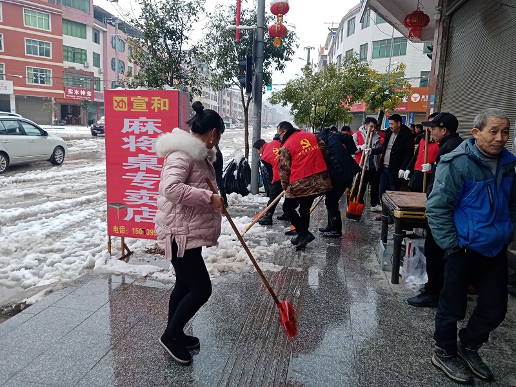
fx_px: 388
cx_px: 258
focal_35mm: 26
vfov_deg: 53.1
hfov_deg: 67.3
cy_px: 194
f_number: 1.8
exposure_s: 1/781
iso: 103
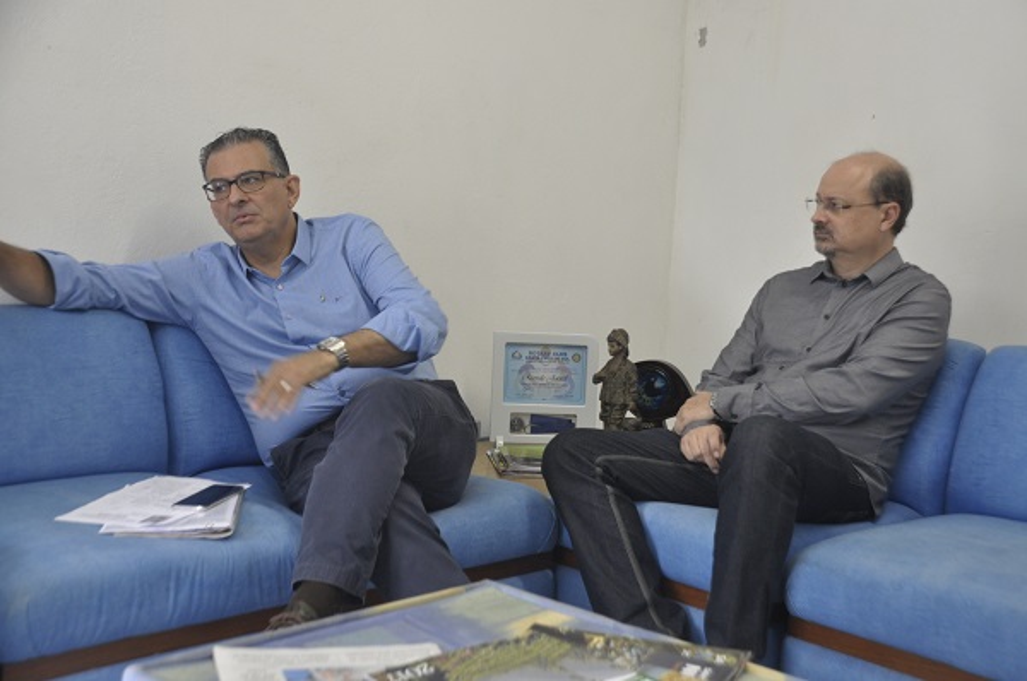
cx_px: 514
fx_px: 1367
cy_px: 340
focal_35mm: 48
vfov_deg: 28.0
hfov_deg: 41.2
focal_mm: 32
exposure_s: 1/50
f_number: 4.2
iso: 800
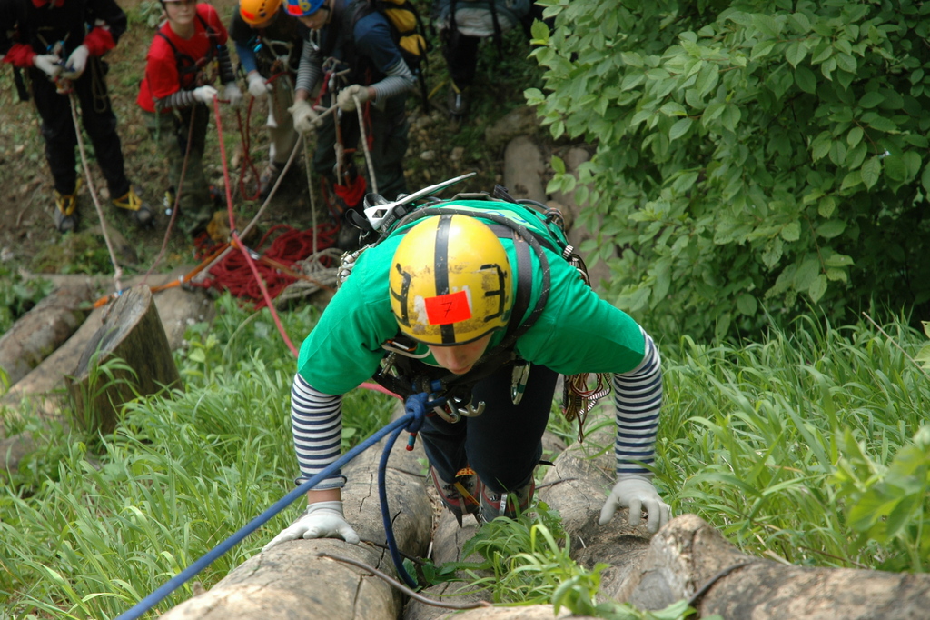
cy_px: 310
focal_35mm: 105
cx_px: 465
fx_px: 2711
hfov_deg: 19.5
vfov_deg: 13.0
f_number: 4.5
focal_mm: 70
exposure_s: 1/125
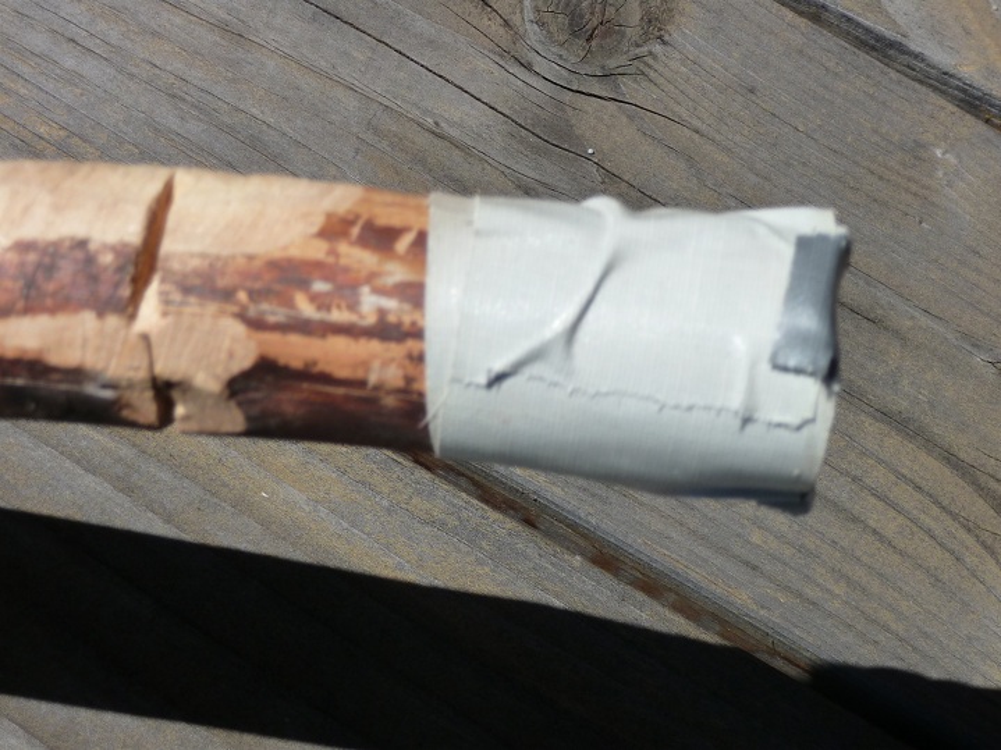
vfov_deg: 16.6
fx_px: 2573
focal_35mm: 89
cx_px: 500
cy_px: 375
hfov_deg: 22.0
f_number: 4.7
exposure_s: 1/1000
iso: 160
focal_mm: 15.2
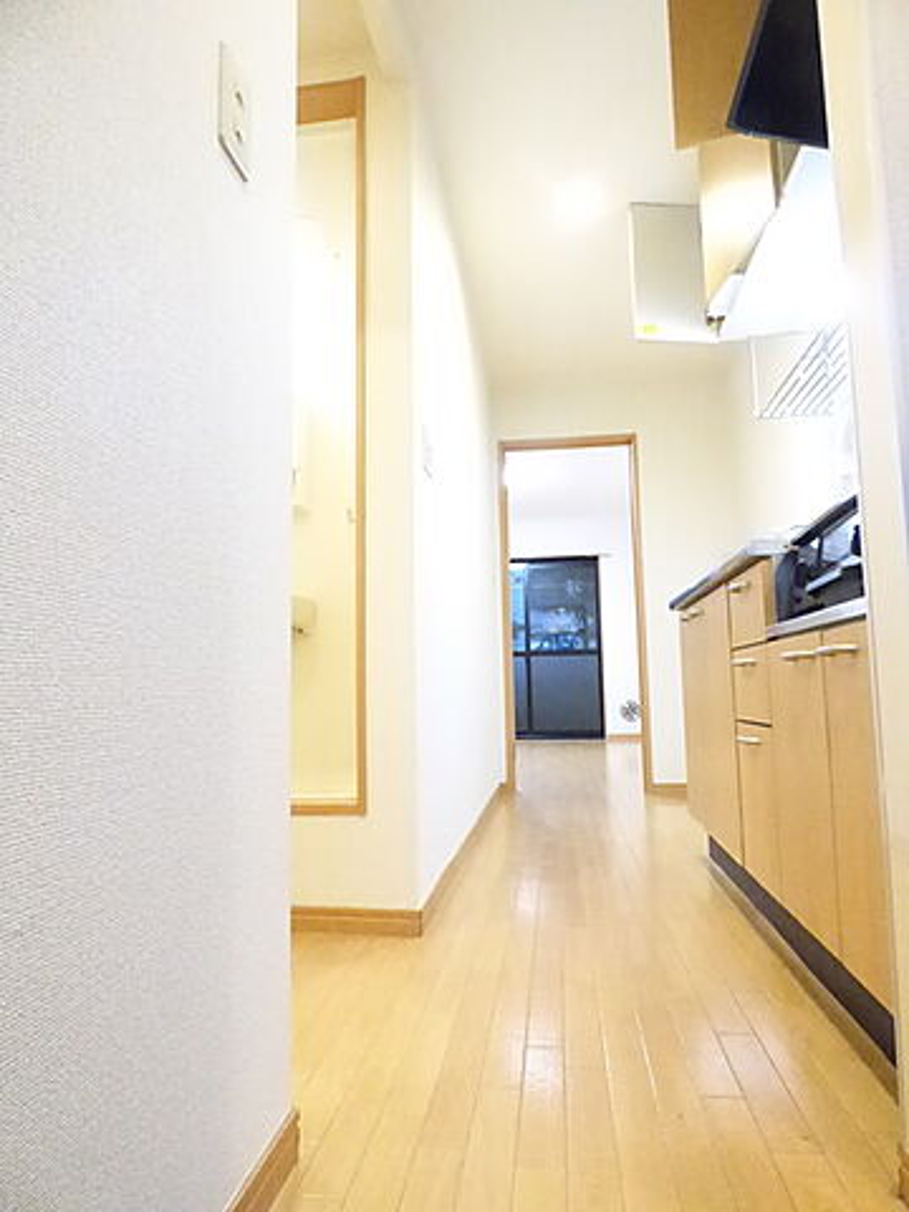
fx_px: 700
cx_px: 454
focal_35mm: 20
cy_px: 606
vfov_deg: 81.7
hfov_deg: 66.0
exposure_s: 1/80
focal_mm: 3.58
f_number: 2.8
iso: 3200
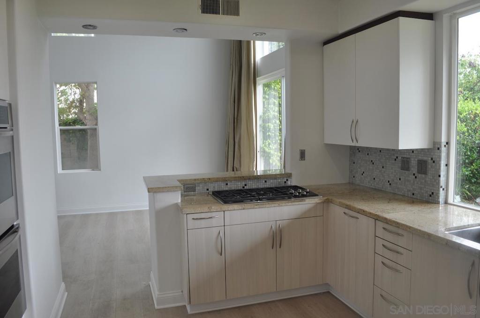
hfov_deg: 67.4
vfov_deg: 47.8
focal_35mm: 27
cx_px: 240
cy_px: 159
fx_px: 360
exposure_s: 1/50
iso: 200
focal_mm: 18
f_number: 7.1
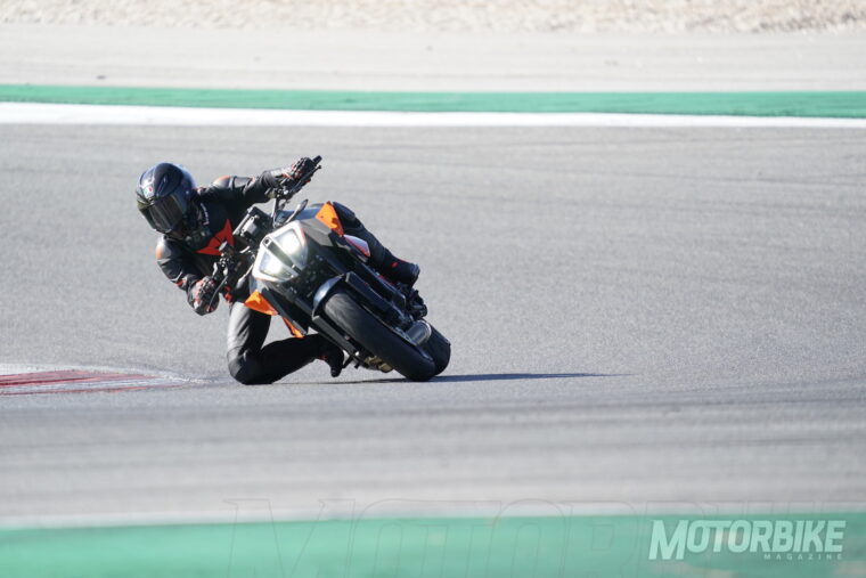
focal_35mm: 600
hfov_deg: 3.4
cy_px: 289
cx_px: 433
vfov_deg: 2.3
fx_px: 14435
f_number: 6.3
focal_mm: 600
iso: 500
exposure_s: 1/800
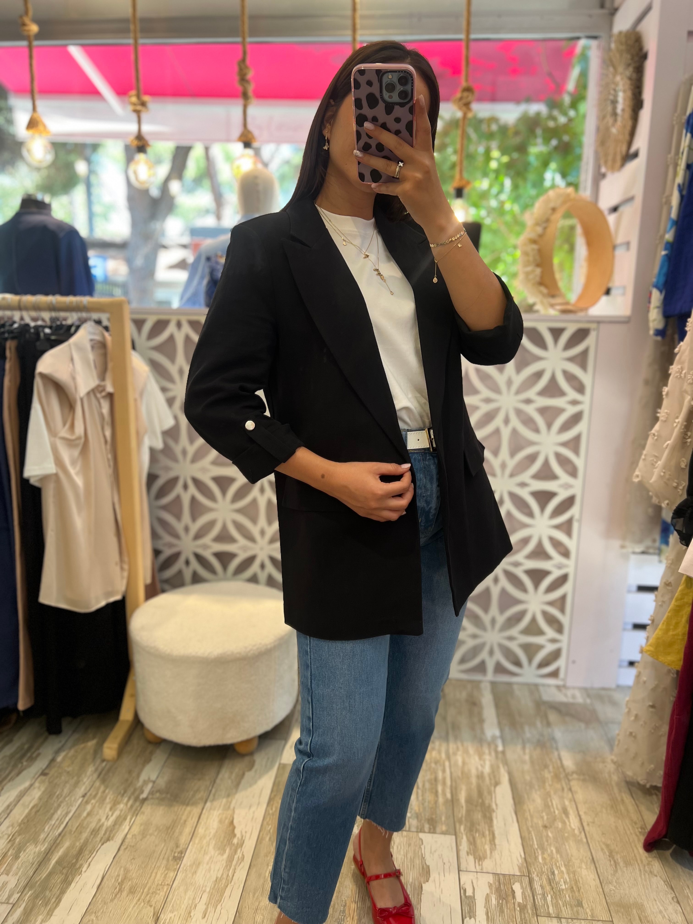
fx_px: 694
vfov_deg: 67.3
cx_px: 346
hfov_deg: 53.1
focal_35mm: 26
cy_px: 462
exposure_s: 1/121
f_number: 1.5
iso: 100
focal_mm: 5.7
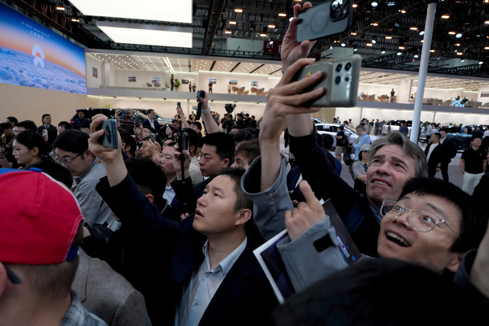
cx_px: 235
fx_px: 285
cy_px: 159
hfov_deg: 81.2
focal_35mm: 21
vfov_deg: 59.5
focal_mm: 20
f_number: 4.5
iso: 640
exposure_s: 1/400
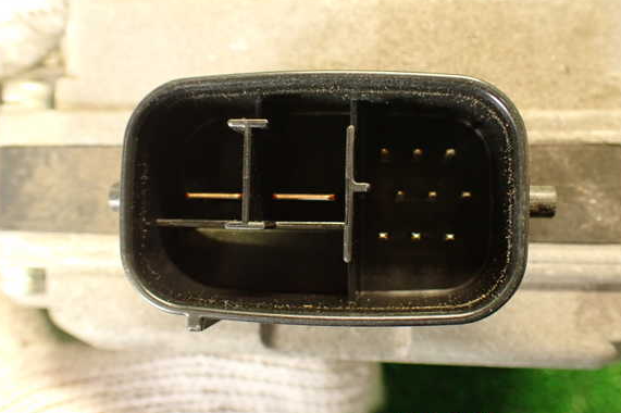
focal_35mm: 35
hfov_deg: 54.5
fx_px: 603
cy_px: 196
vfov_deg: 37.8
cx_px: 320
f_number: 2.4
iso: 800
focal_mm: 5.79
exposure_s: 1/25
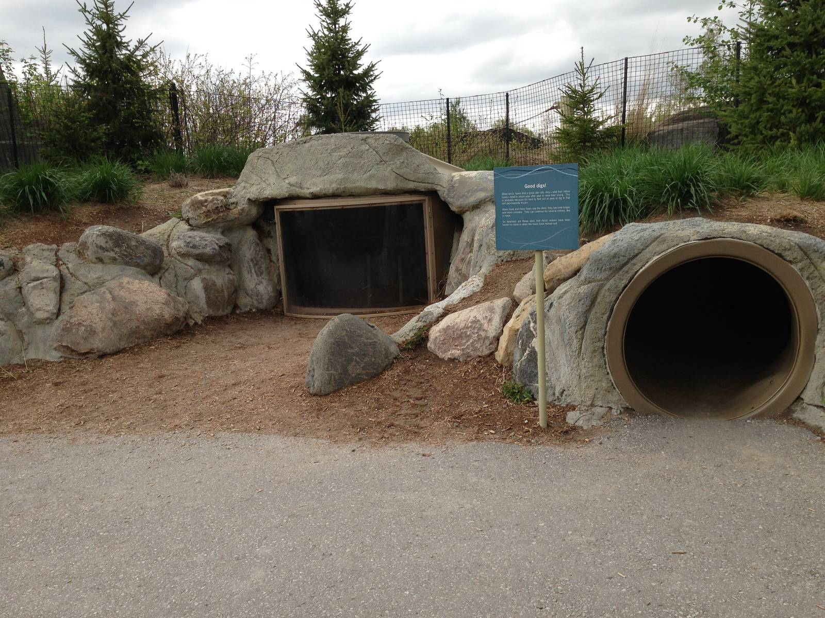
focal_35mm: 33
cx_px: 412
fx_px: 786
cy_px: 309
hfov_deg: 55.4
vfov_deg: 42.9
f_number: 2.4
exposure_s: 1/369
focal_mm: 4.13
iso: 50
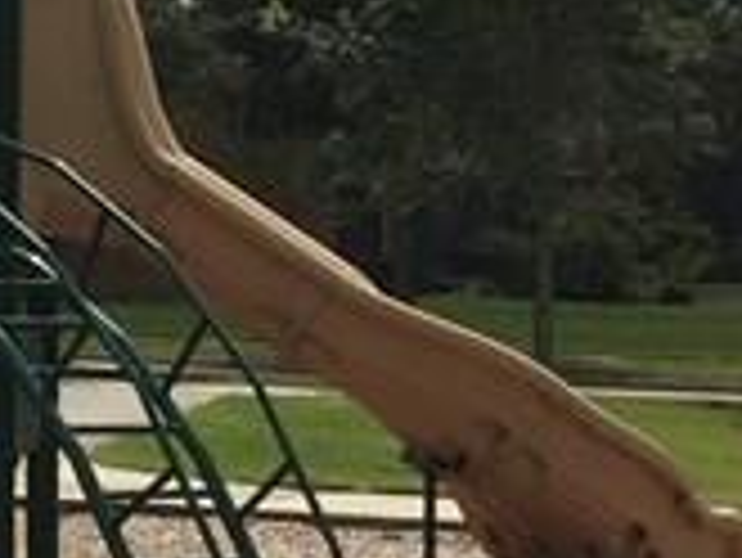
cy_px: 140
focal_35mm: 180
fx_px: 3861
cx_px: -621
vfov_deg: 8.2
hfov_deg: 10.3
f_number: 2.2
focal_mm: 4.15
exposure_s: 1/5882
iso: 32
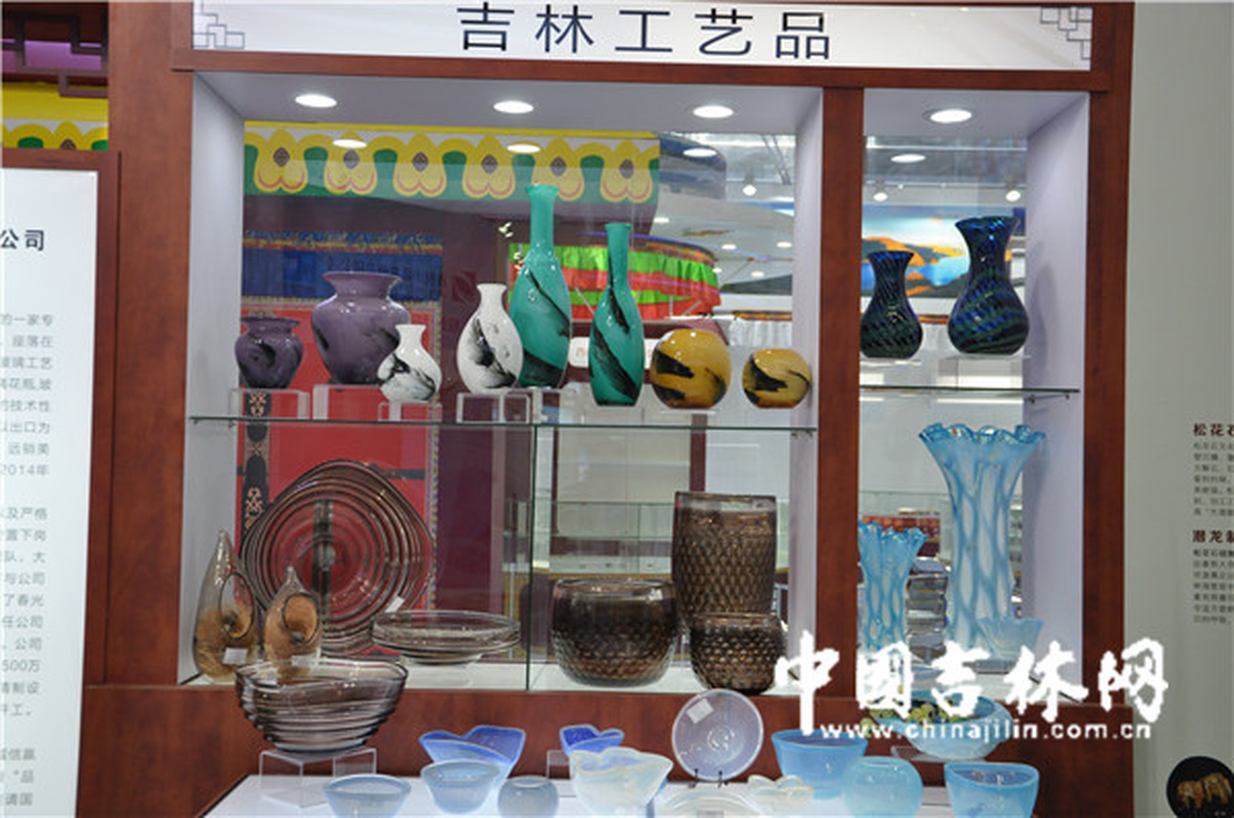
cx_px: 617
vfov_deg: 31.8
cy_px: 409
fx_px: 1437
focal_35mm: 42
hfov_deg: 46.5
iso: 800
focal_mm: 28
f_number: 5
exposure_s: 1/100
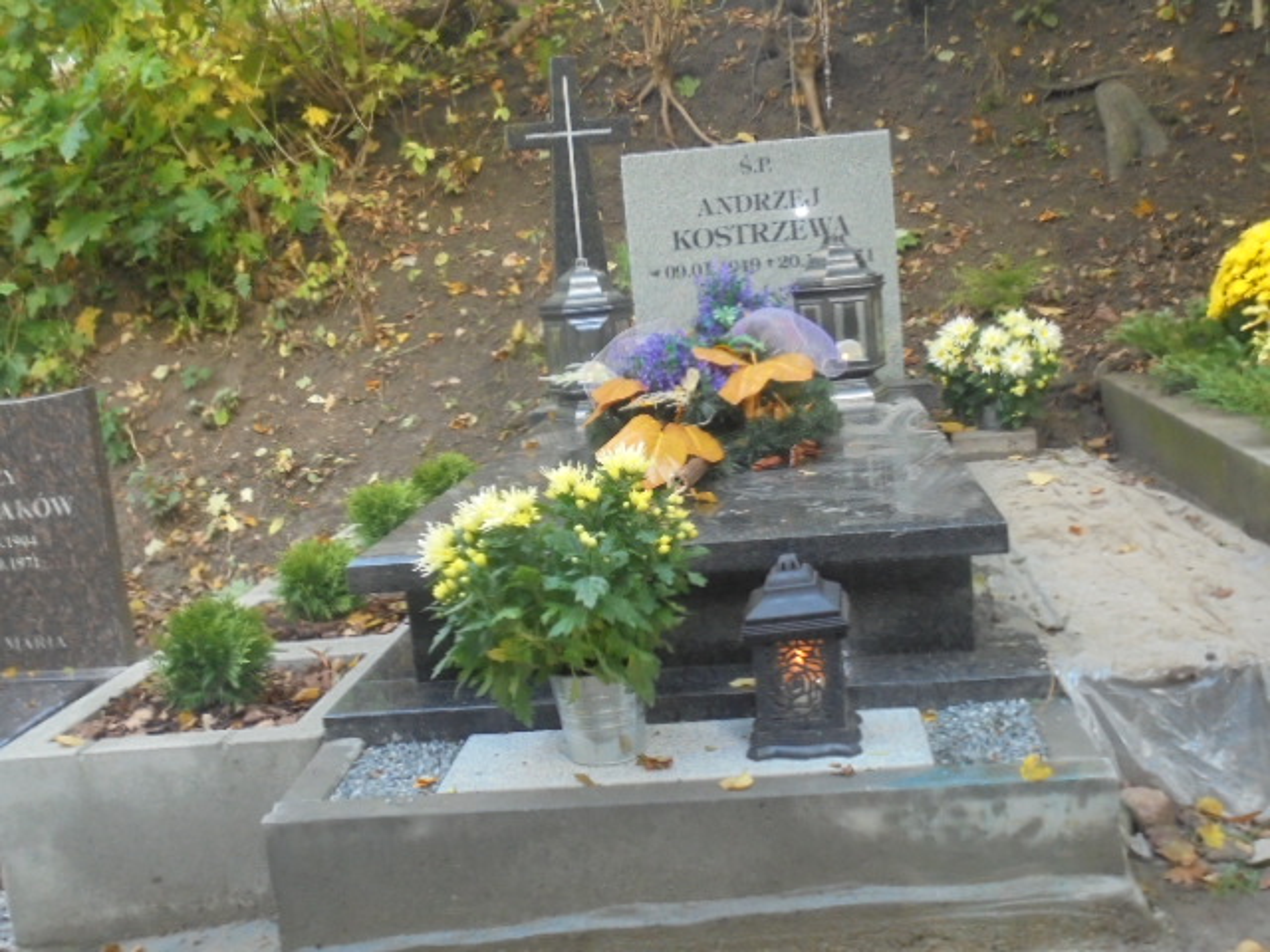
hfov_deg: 49.0
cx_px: 635
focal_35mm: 38
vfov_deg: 37.7
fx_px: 1394
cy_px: 476
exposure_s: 1/30
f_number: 4.2
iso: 400
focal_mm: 6.9
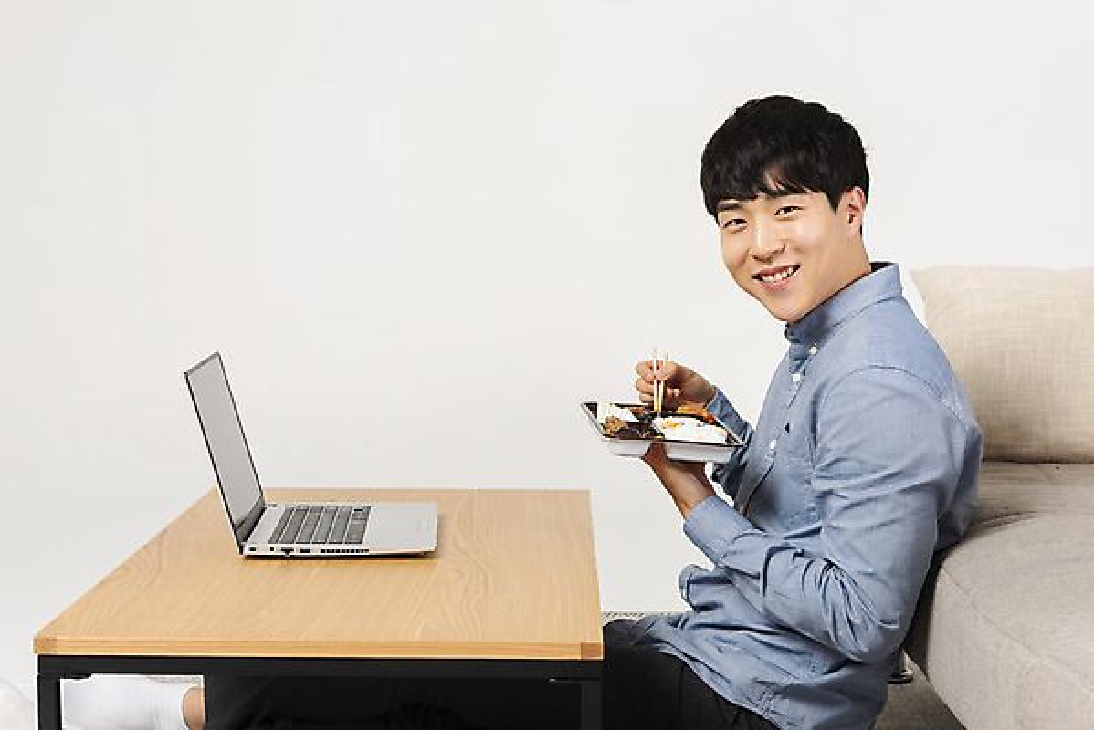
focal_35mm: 62
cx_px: 547
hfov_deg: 32.4
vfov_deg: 21.9
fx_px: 1885
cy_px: 365
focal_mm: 62
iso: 100
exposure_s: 1/125
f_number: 13
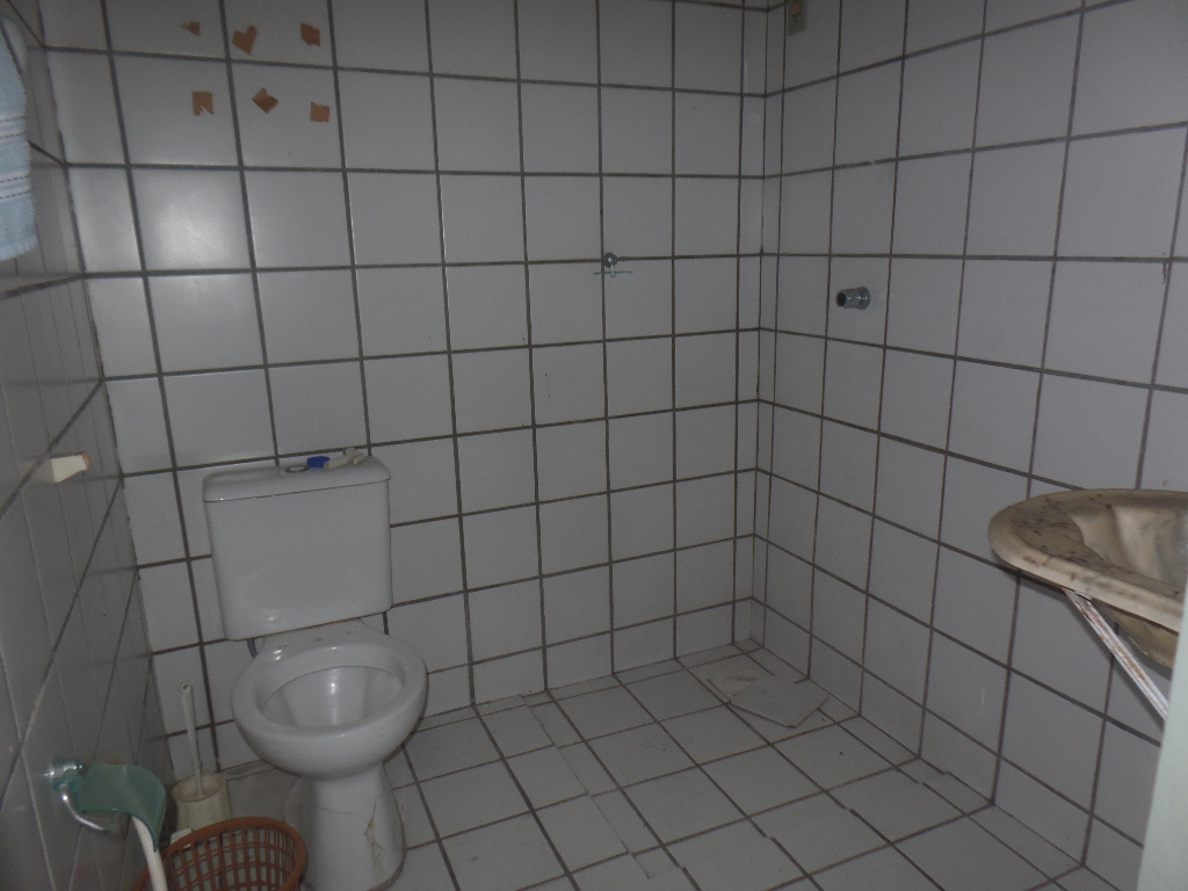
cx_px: 594
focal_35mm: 23
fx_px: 789
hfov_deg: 73.9
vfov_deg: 58.9
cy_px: 446
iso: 100
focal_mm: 4.1
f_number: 2.8
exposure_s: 1/30
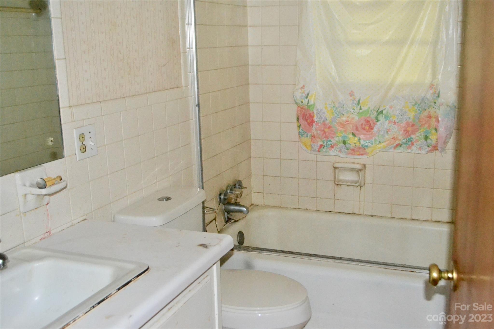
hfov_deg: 49.6
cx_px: 247
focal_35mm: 39
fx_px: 535
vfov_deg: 34.2
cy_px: 164
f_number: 4.2
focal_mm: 26
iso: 2800
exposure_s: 1/60
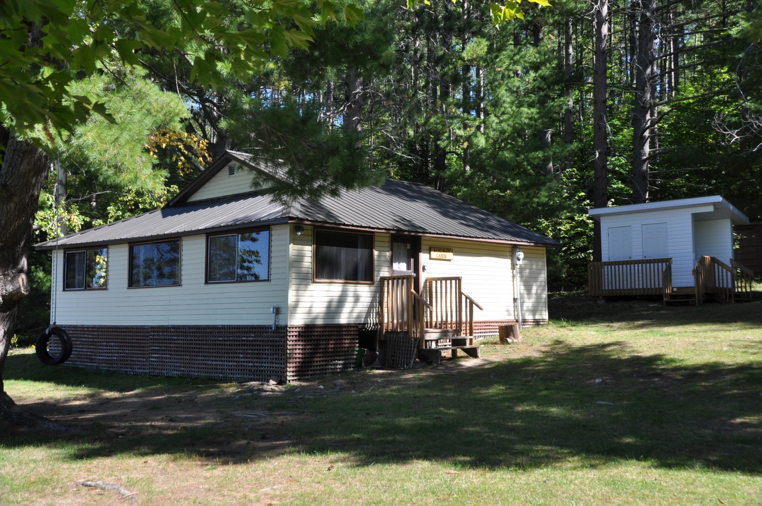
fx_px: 824
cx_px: 381
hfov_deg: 49.6
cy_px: 253
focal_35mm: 39
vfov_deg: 34.1
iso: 400
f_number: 9
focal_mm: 26
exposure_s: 1/320
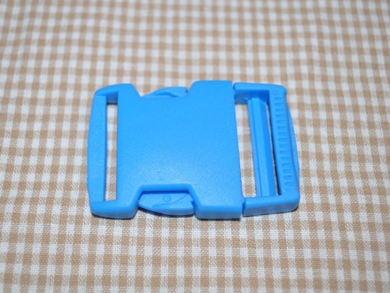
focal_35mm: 53
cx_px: 178
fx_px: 597
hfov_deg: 36.1
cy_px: 146
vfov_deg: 27.5
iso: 200
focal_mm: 32
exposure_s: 1/60
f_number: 4.8
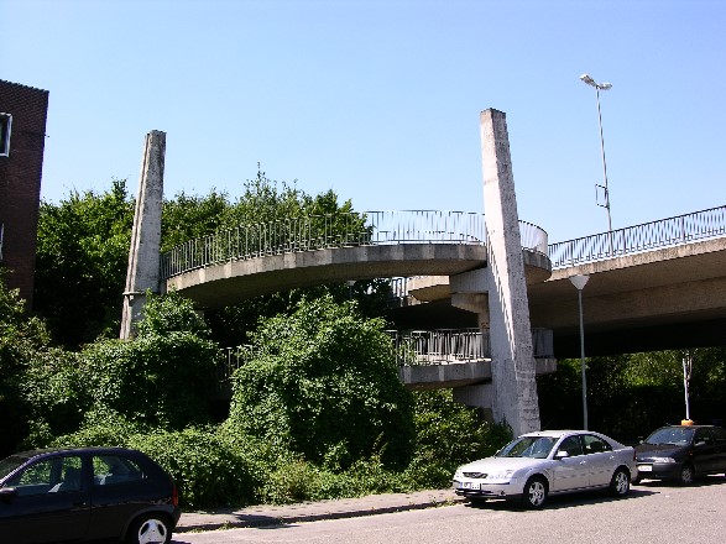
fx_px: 734
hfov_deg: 52.6
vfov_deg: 40.7
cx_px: 363
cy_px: 272
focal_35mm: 35
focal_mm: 8.9
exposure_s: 1/103
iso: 50
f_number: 7.1
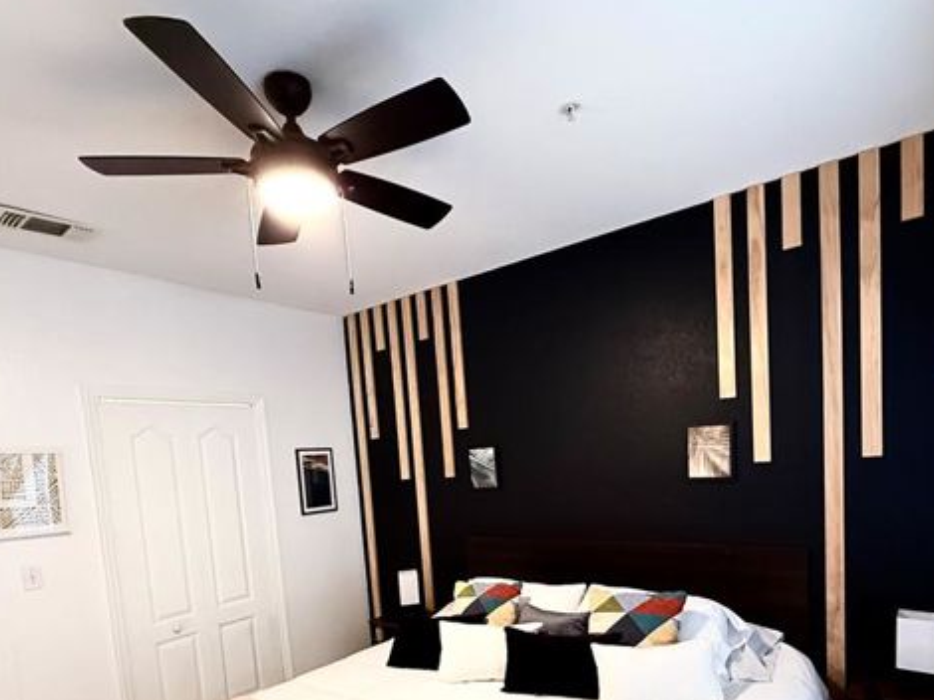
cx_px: 488
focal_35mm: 21
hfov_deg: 79.0
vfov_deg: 60.6
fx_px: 566
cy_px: 507
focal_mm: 2.22
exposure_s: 1/60
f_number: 2.2
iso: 640
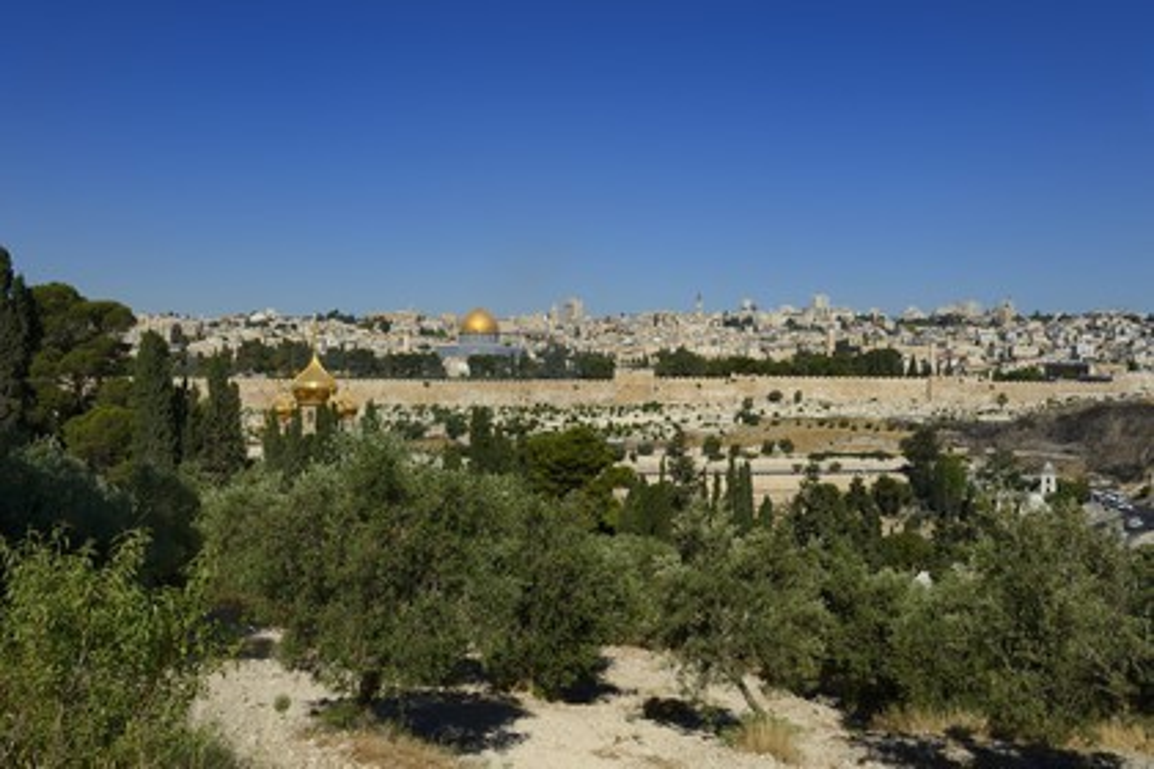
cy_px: 384
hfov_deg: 54.4
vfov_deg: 37.9
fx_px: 1122
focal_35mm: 35
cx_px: 577
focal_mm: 35
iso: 200
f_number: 16
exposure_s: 1/200
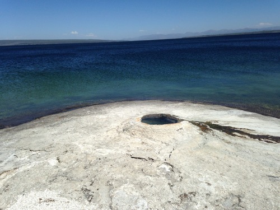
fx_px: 267
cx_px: 140
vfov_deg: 42.9
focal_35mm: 33
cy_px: 105
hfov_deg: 55.4
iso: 50
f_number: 2.4
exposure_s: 1/3012
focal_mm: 4.12
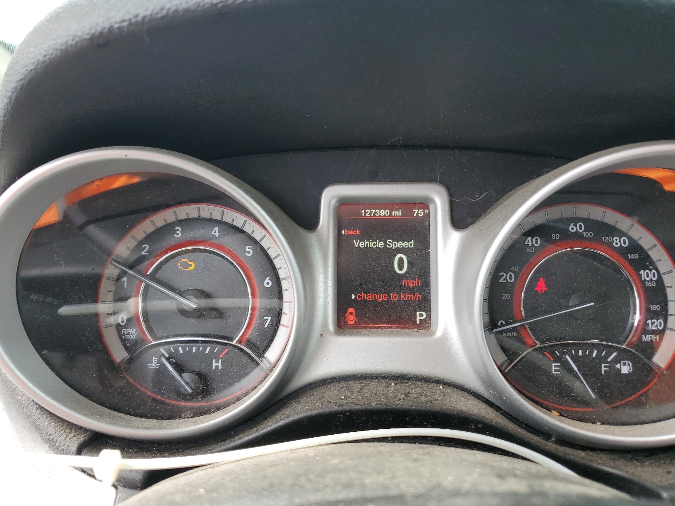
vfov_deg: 53.1
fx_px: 507
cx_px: 338
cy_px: 253
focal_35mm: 26
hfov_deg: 67.3
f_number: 1.5
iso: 50
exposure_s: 1/161
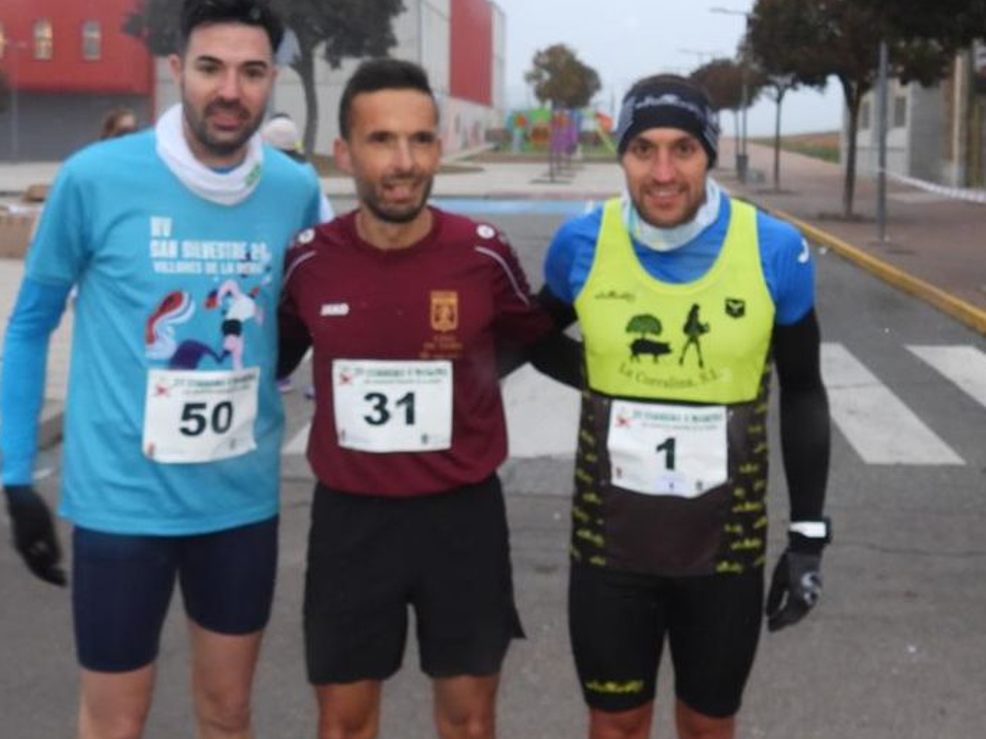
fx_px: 1395
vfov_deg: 29.4
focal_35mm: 49
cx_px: 628
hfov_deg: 38.6
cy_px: 226
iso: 200
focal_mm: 5
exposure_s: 1/30
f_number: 2.8
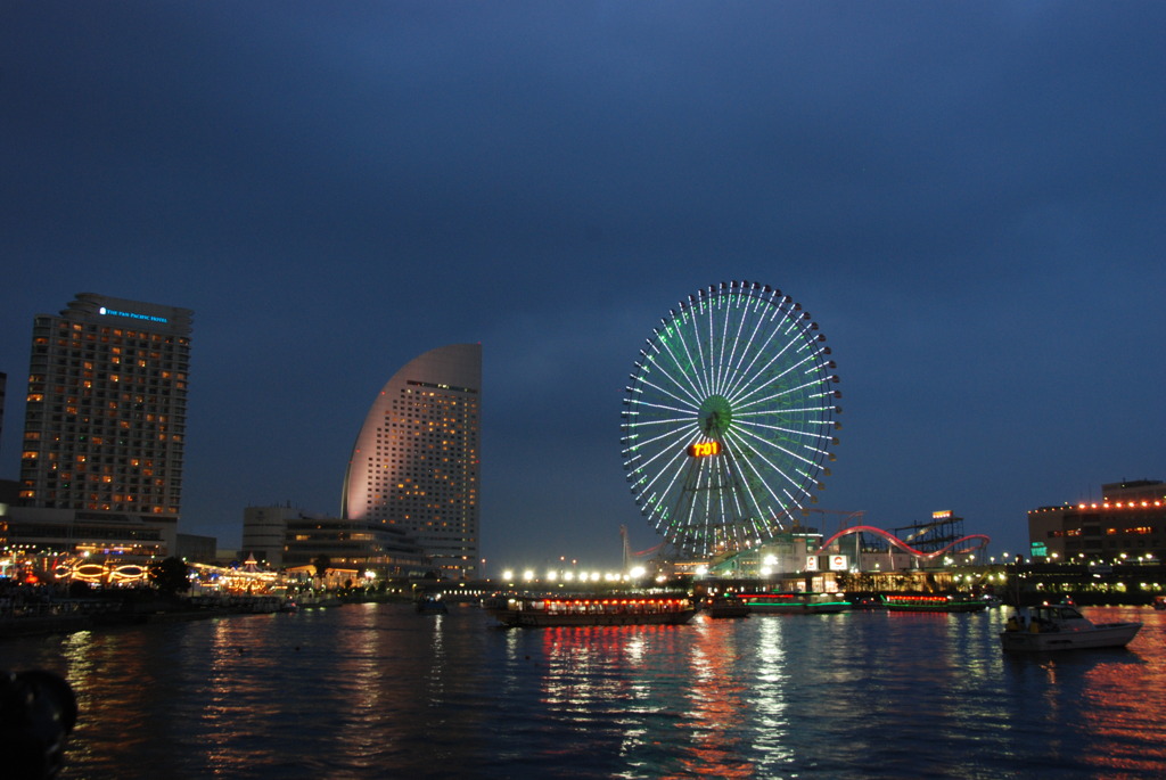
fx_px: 1070
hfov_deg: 57.2
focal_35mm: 33
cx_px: 583
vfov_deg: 40.1
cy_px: 390
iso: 400
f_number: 9
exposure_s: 1/2
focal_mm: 22
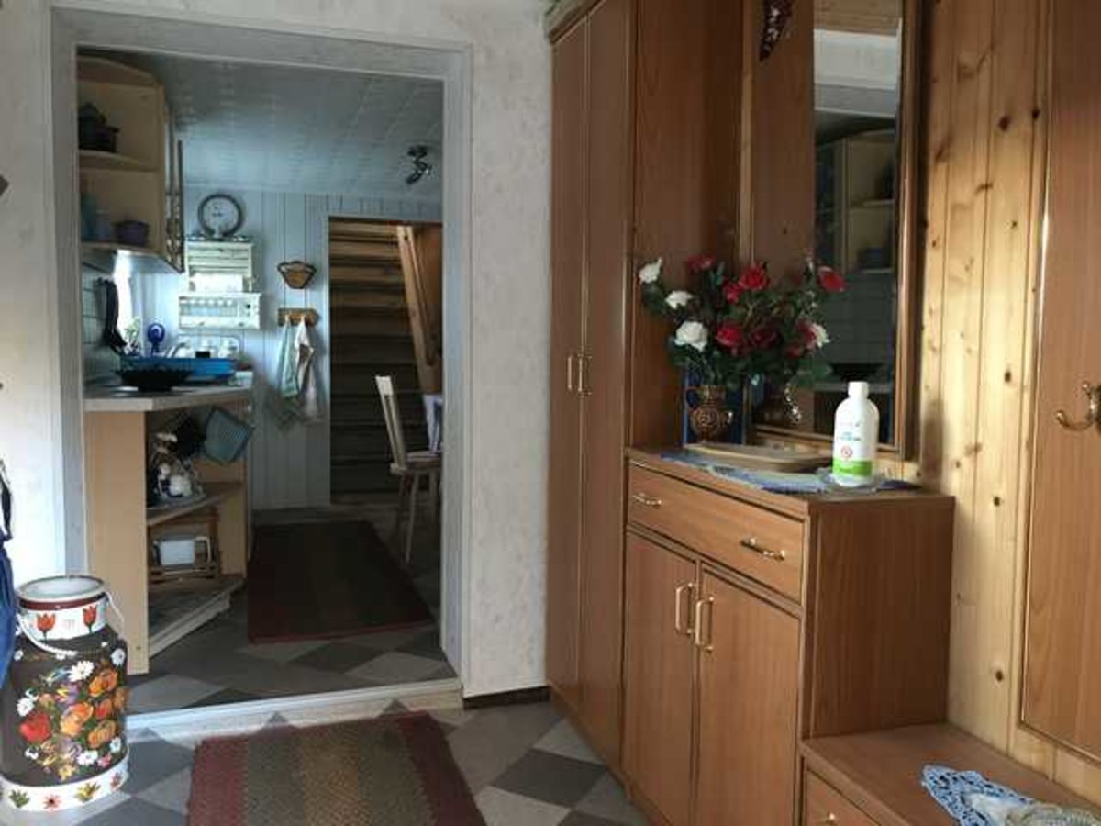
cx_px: 550
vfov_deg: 49.7
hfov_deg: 63.4
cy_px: 413
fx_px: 891
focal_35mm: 28
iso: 100
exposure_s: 1/7
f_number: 1.8
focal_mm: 3.99
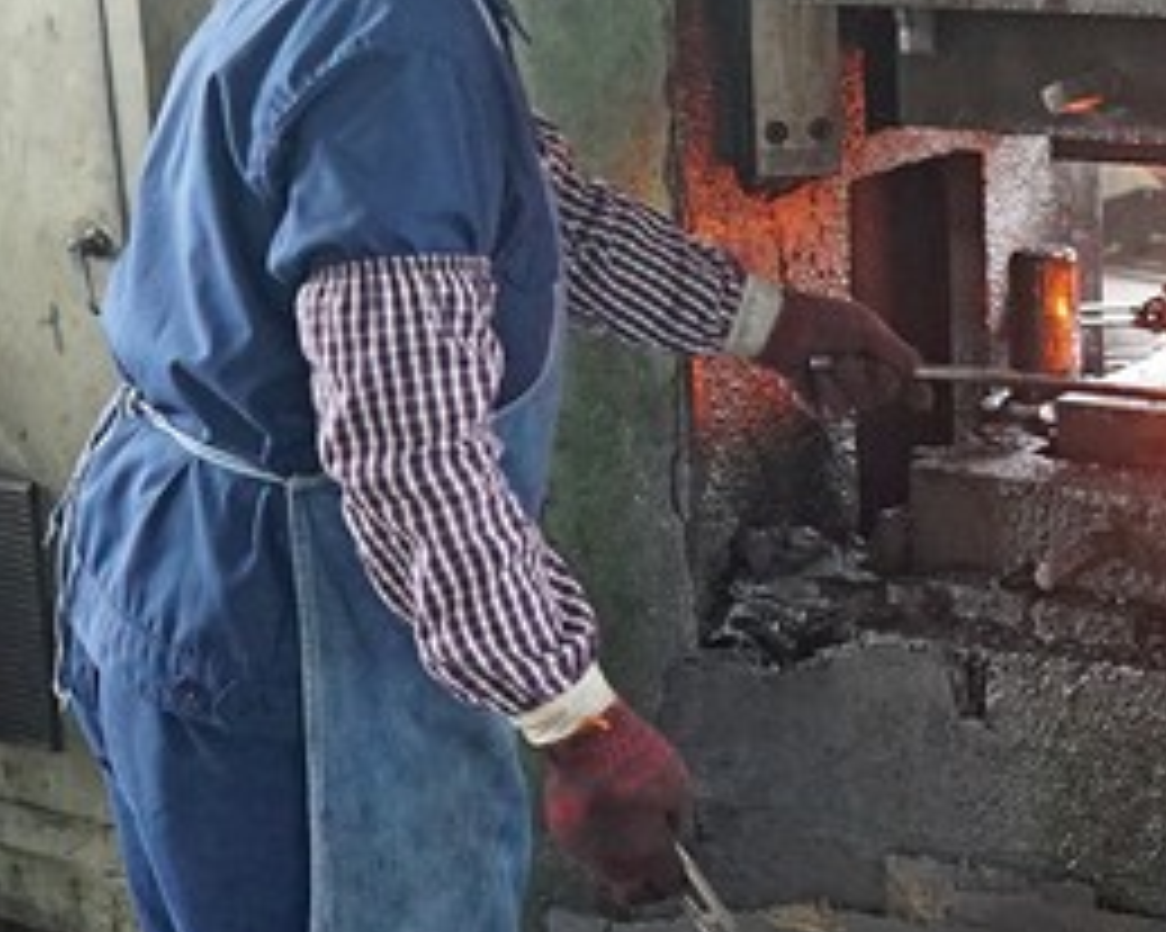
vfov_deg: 24.5
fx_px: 2139
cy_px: 311
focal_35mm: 62
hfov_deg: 29.5
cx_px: 995
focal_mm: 38
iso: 12800
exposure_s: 1/100
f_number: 4
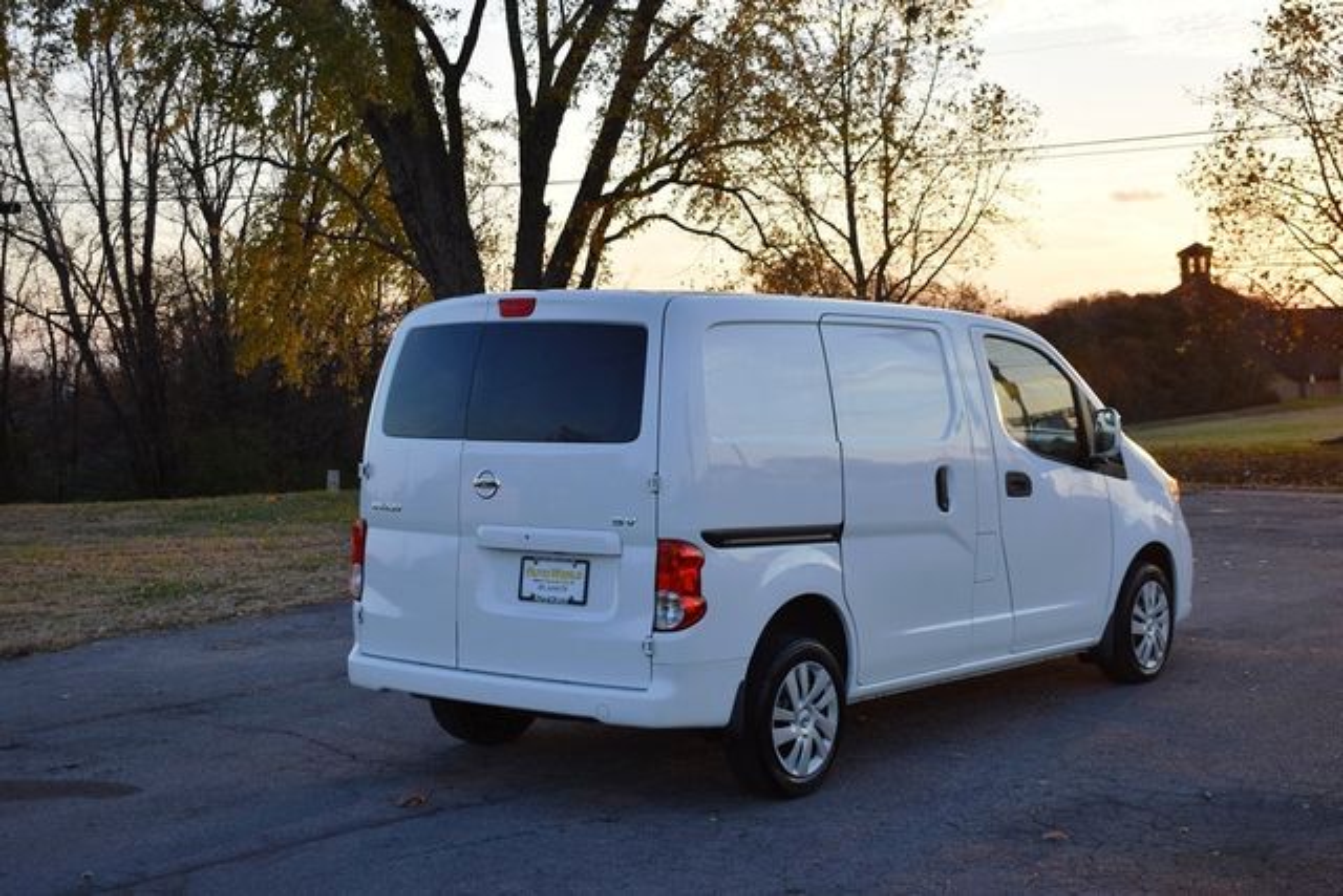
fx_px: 1903
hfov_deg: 38.9
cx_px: 672
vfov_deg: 26.5
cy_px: 448
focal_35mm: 51
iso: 280
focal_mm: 34
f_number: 5.6
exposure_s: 1/250
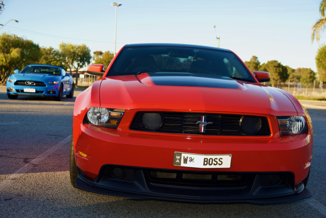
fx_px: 417
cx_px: 163
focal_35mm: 46
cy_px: 109
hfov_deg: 42.7
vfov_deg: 29.3
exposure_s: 1/125
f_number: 5.6
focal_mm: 46
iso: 180
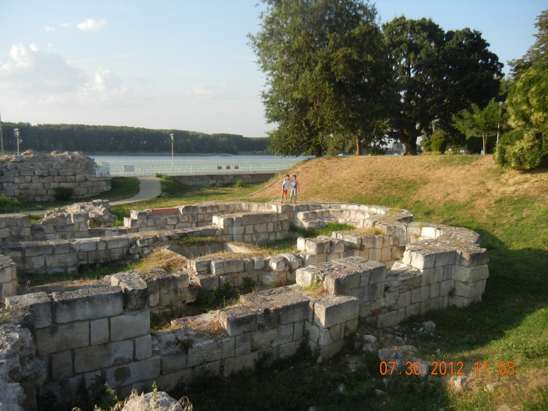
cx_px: 274
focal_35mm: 30
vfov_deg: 46.8
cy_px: 206
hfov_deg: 60.0
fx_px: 475
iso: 160
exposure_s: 1/622
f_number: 3.5
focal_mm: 5.4
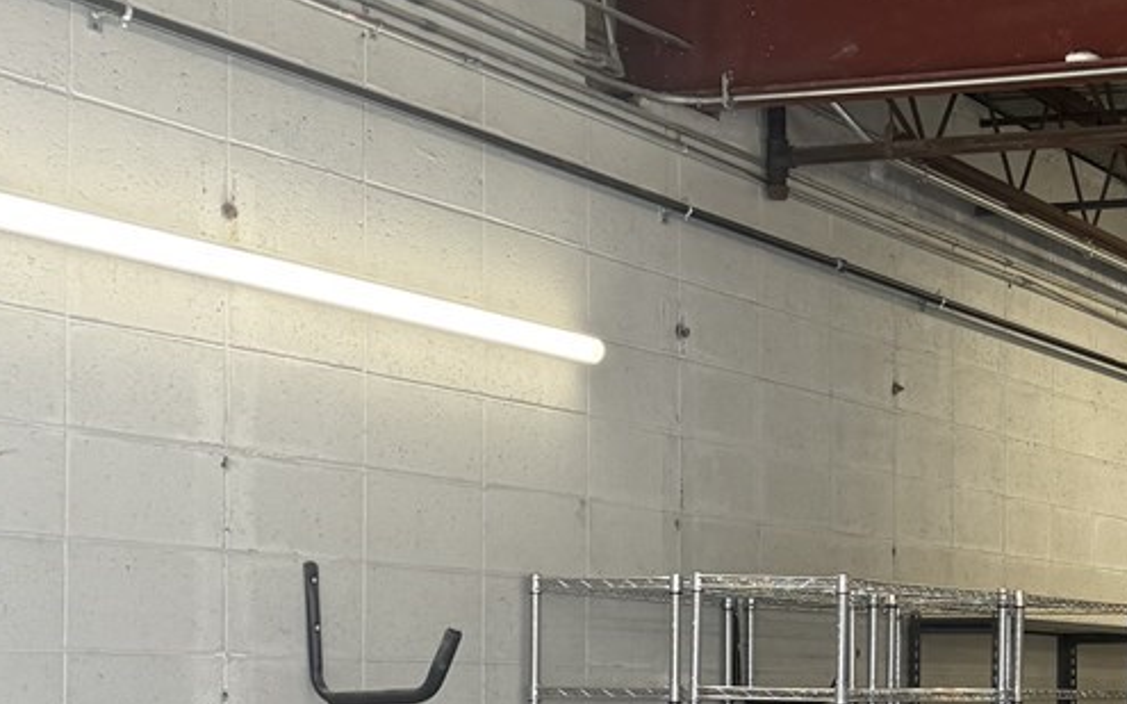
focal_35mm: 79
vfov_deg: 16.2
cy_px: 677
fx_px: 2426
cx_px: 1211
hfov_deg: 24.5
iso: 125
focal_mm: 6.76
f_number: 1.78
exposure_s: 1/240
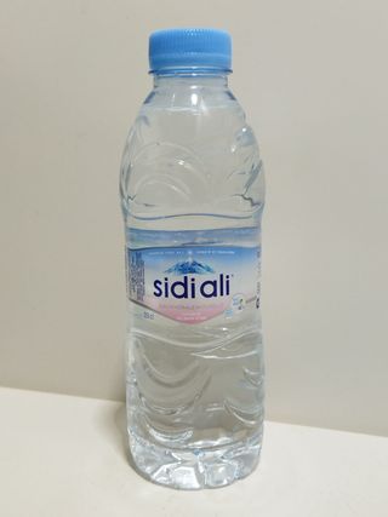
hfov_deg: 51.3
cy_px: 258
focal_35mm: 27
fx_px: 404
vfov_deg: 65.3
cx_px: 194
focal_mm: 4.71
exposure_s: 1/124
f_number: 1.79
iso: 100
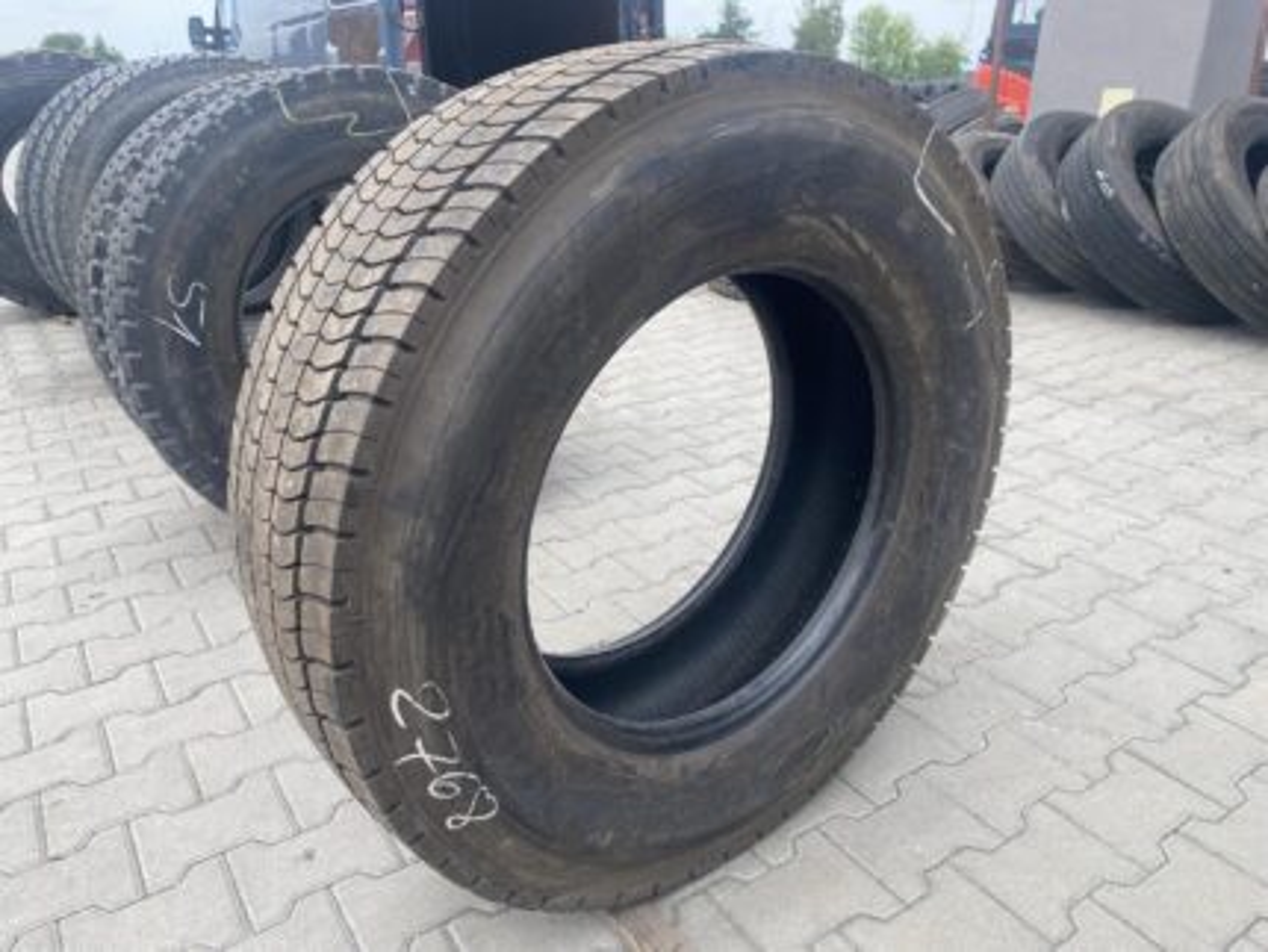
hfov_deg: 67.3
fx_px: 953
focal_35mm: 26
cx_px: 634
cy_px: 476
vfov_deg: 53.1
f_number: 1.8
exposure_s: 1/562
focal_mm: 4.25
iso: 32
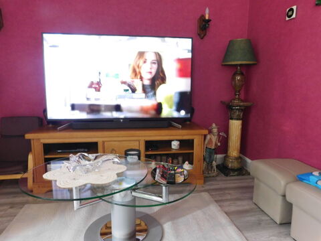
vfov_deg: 56.8
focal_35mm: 24
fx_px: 223
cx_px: 160
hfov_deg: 71.6
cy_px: 120
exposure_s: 1/8
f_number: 3
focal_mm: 4.1
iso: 400
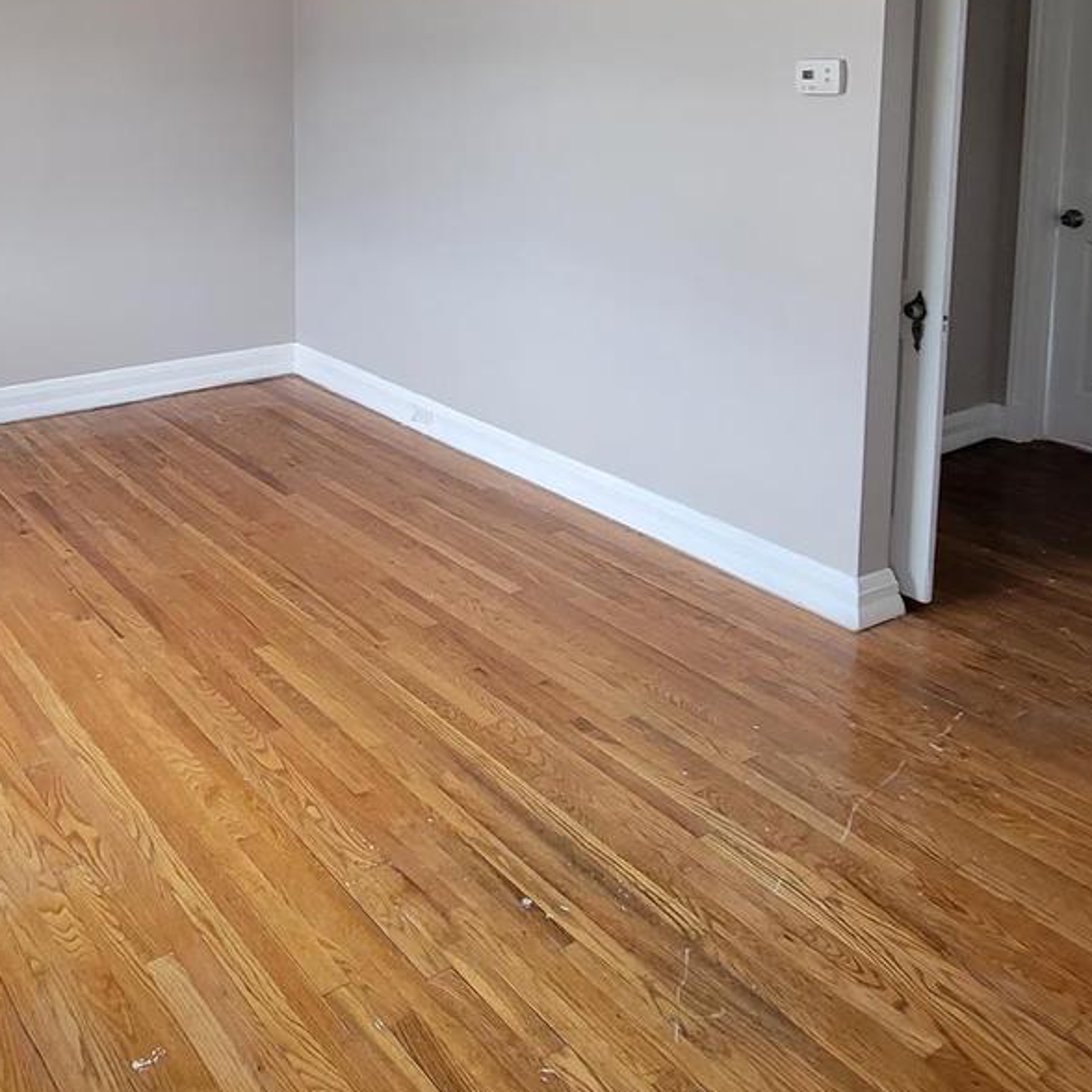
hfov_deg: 52.2
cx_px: 303
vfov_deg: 49.4
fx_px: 1071
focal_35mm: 30
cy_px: 152
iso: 125
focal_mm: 2.2
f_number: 2.2
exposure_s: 1/60
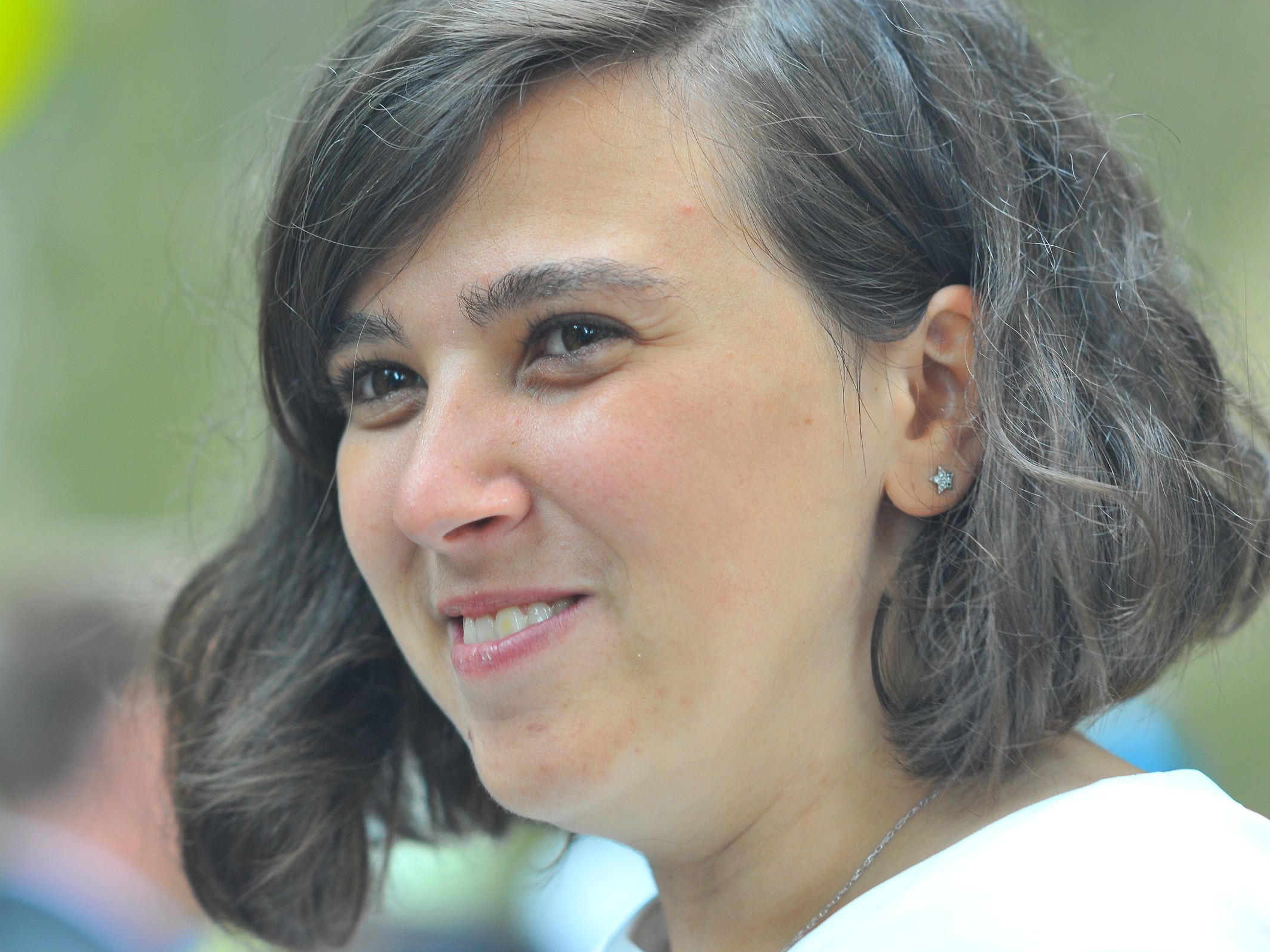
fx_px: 5393
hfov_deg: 13.4
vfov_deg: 10.1
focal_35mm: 147
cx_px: 579
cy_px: 477
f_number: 4.5
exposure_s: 1/80
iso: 800
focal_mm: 135
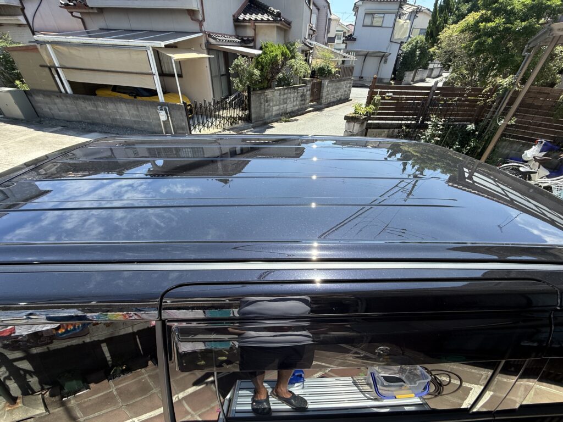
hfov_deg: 102.1
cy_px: 211
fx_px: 228
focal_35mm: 14
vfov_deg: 85.7
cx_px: 282
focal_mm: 2.22
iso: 50
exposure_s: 1/596
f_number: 2.2
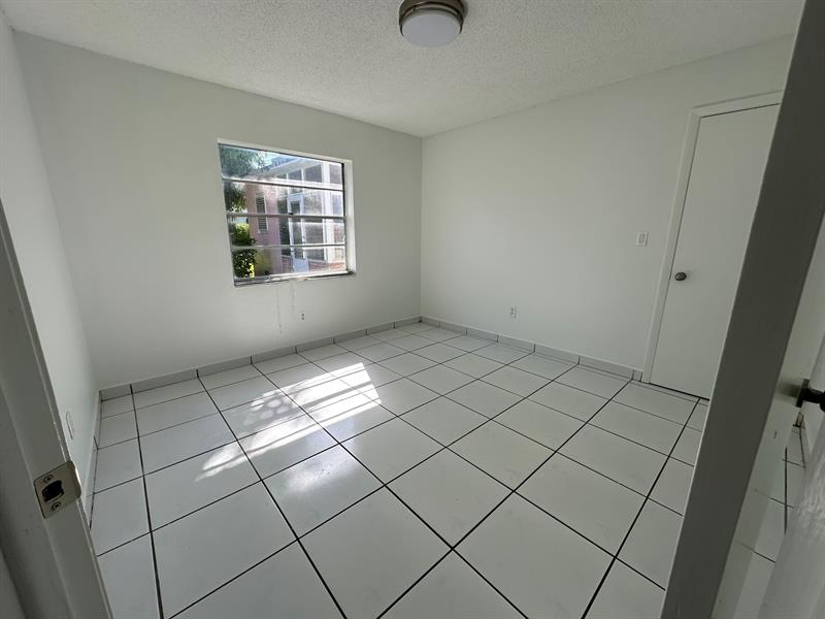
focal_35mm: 14
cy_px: 310
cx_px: 412
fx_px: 334
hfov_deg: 102.1
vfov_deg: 85.7
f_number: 2.2
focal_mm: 2.22
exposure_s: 1/361
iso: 40
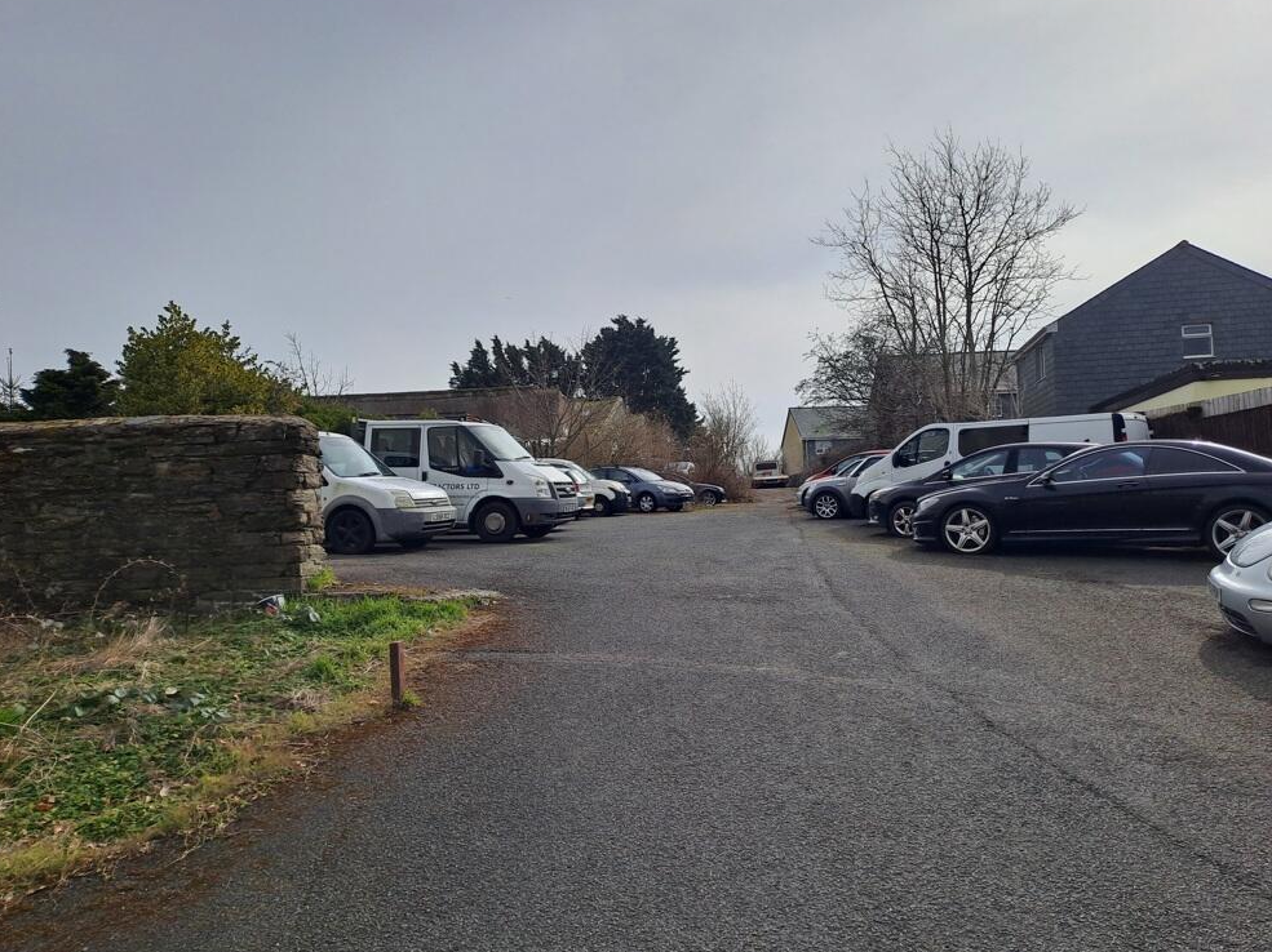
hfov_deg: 67.3
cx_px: 653
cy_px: 476
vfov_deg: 53.0
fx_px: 955
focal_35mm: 26
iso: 32
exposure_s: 1/3937
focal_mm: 4.65
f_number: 1.8
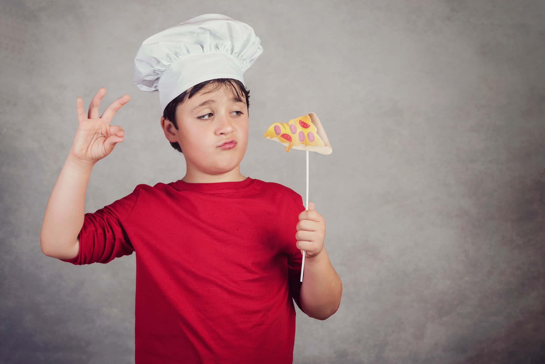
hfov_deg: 23.9
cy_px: 182
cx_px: 272
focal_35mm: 85
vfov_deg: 16.1
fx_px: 1287
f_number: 6.3
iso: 500
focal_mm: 85
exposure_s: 1/160
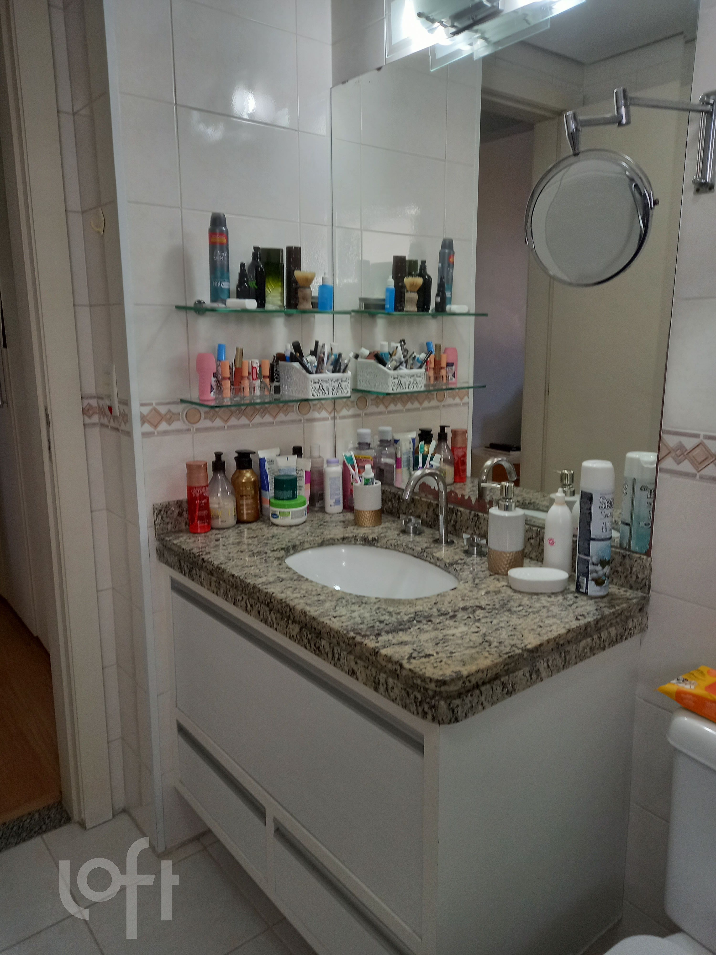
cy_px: 478
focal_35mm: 25
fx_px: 689
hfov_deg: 54.9
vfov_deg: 69.4
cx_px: 358
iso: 64
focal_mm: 4.6
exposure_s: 1/60
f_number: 2
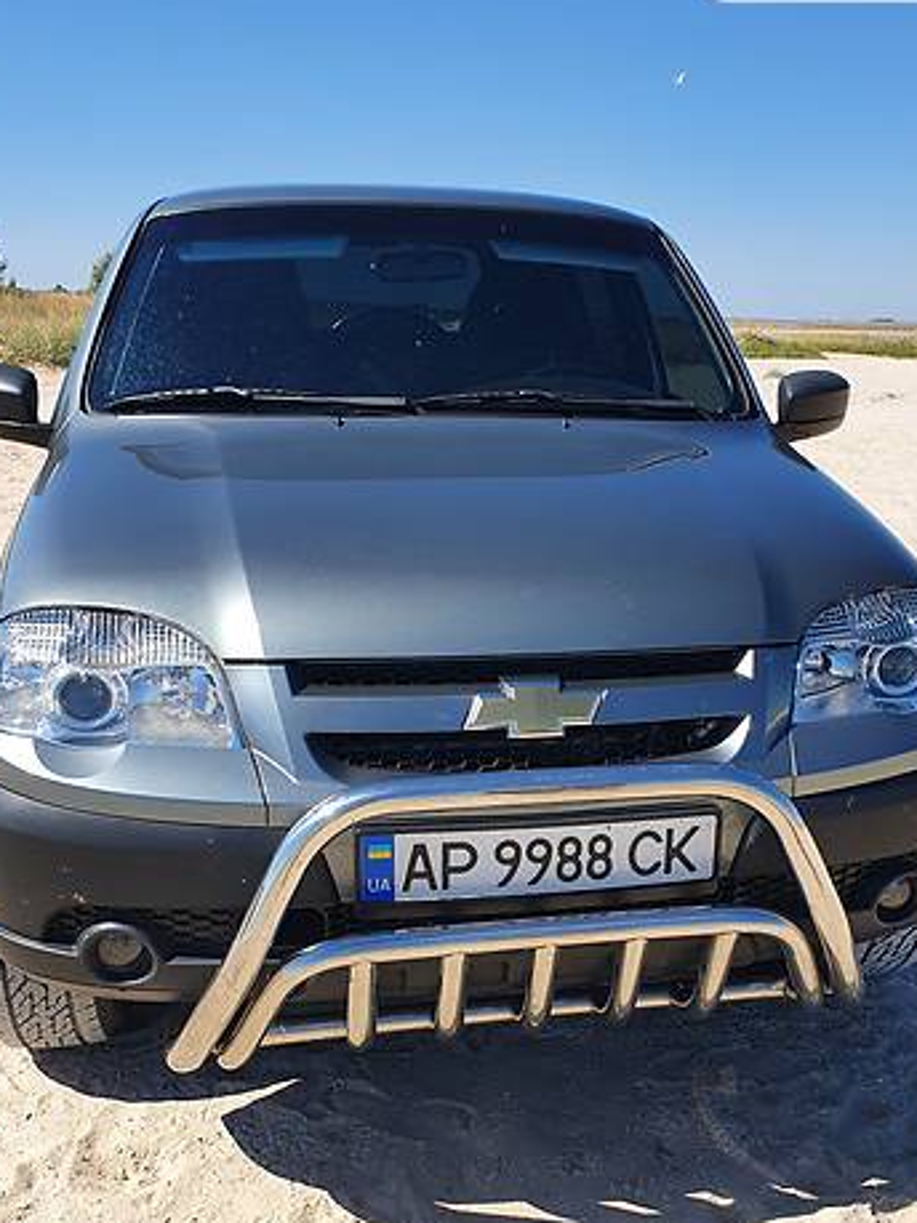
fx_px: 1201
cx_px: 522
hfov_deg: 41.7
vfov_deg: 53.9
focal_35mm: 34
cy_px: 655
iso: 50
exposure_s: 1/1500
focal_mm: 4.3
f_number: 2.4
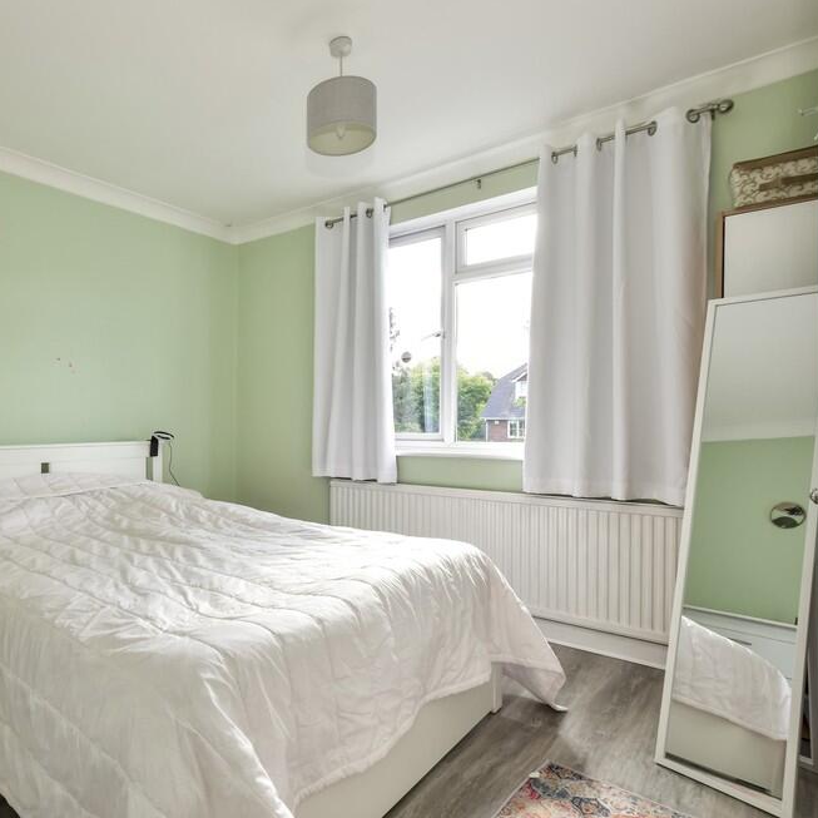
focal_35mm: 20
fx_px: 535
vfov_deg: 74.8
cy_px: 424
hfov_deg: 70.1
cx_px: 210
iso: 640
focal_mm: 10
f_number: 8
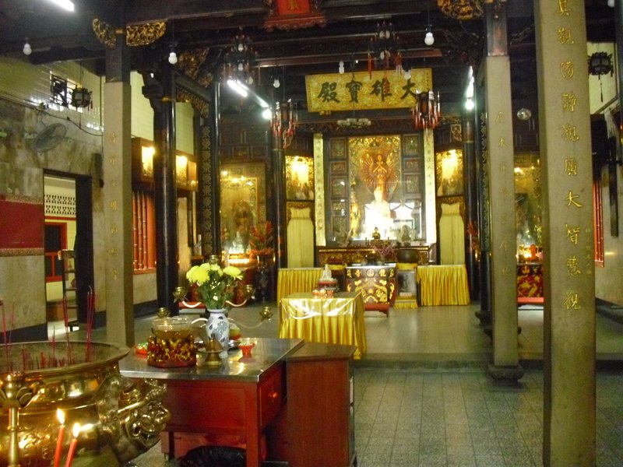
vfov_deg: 37.7
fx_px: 684
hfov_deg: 49.0
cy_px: 234
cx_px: 312
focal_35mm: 38
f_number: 2.8
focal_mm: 6.2
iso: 800
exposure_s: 1/25
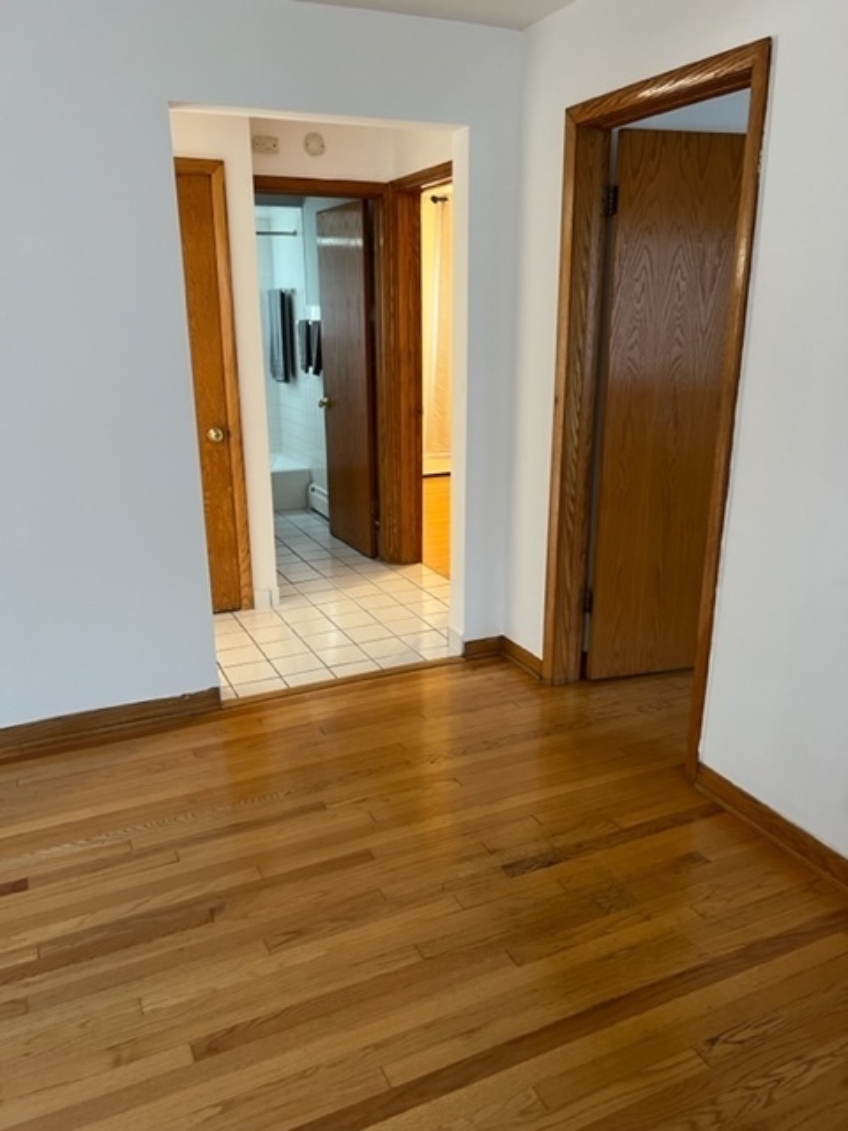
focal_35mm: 26
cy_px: 566
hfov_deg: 53.1
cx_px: 424
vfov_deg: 67.3
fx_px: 849
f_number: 1.5
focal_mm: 5.7
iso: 200
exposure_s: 1/60
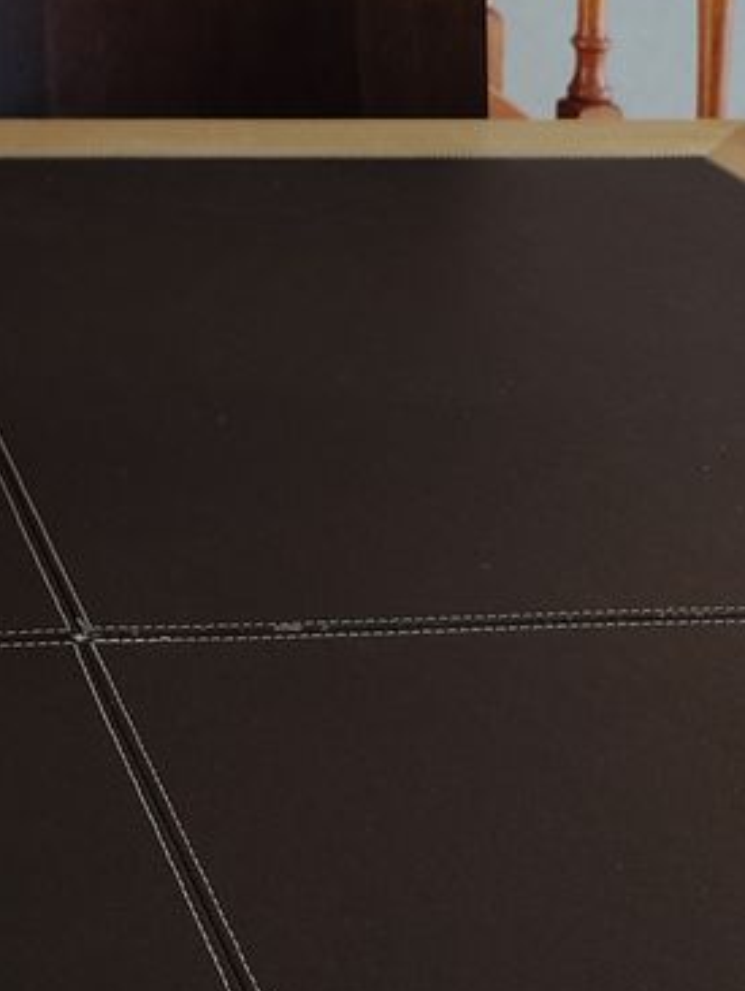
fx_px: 2035
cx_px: -265
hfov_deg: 19.0
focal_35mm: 71
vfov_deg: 23.8
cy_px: -328
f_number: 1.79
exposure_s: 1/33
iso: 245
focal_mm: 4.74
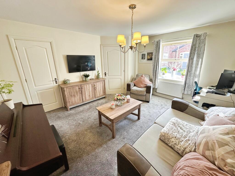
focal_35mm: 14
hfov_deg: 102.0
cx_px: 118
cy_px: 88
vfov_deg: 85.7
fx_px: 95
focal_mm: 2.22
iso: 160
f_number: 2.2
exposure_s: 1/99
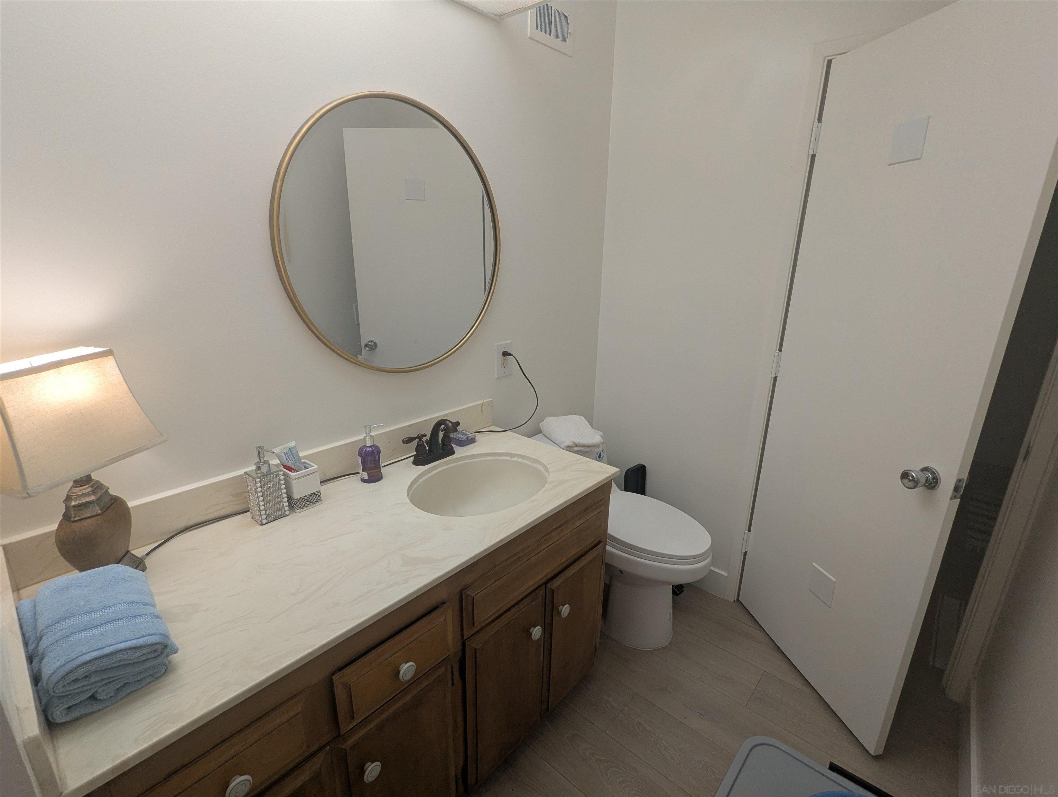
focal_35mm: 16
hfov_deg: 94.4
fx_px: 490
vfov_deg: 78.2
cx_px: 529
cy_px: 398
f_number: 2.2
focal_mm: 2.35
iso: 74
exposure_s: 1/120
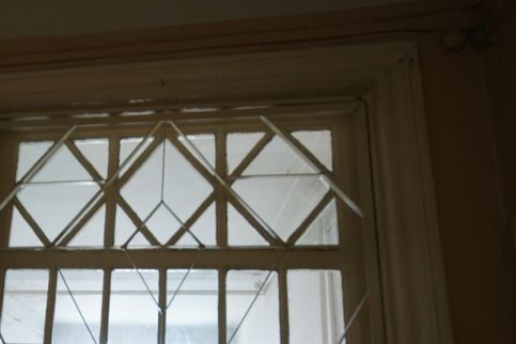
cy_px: 290
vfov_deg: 40.1
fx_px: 444
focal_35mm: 31
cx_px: 107
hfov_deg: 56.2
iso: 400
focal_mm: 10
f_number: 4
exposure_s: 1/10
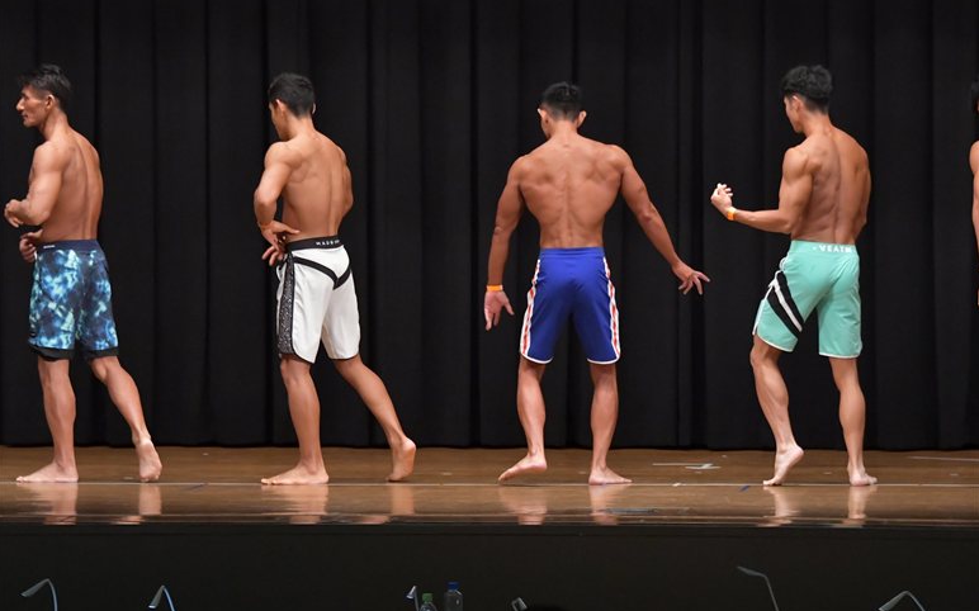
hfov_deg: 11.8
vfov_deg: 7.4
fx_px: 4748
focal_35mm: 178
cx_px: 489
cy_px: 295
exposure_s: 1/400
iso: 6400
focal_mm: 116
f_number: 5.6
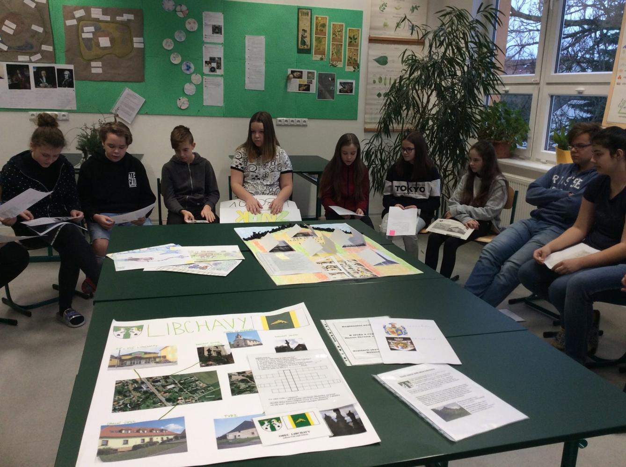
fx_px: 578
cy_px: 234
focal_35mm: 32
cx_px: 313
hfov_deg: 56.9
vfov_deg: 44.0
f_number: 2.4
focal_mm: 3.3
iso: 40
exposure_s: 1/50
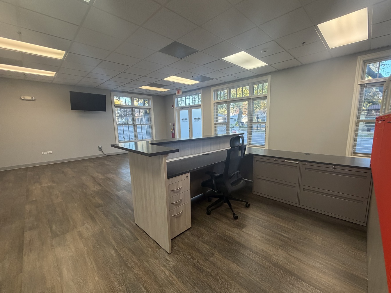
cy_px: 150
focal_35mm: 15
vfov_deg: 81.7
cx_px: 209
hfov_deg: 98.0
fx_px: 169
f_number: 2.2
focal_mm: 2.22
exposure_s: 1/120
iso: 320
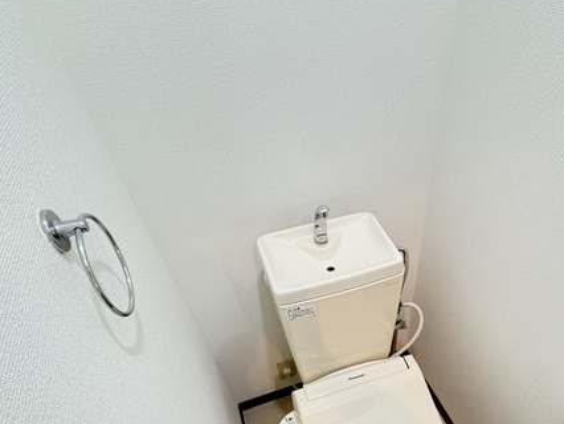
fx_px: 375
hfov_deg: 72.4
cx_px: 359
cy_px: 331
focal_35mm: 23
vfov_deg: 55.4
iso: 500
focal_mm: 2.22
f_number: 2.2
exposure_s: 1/60
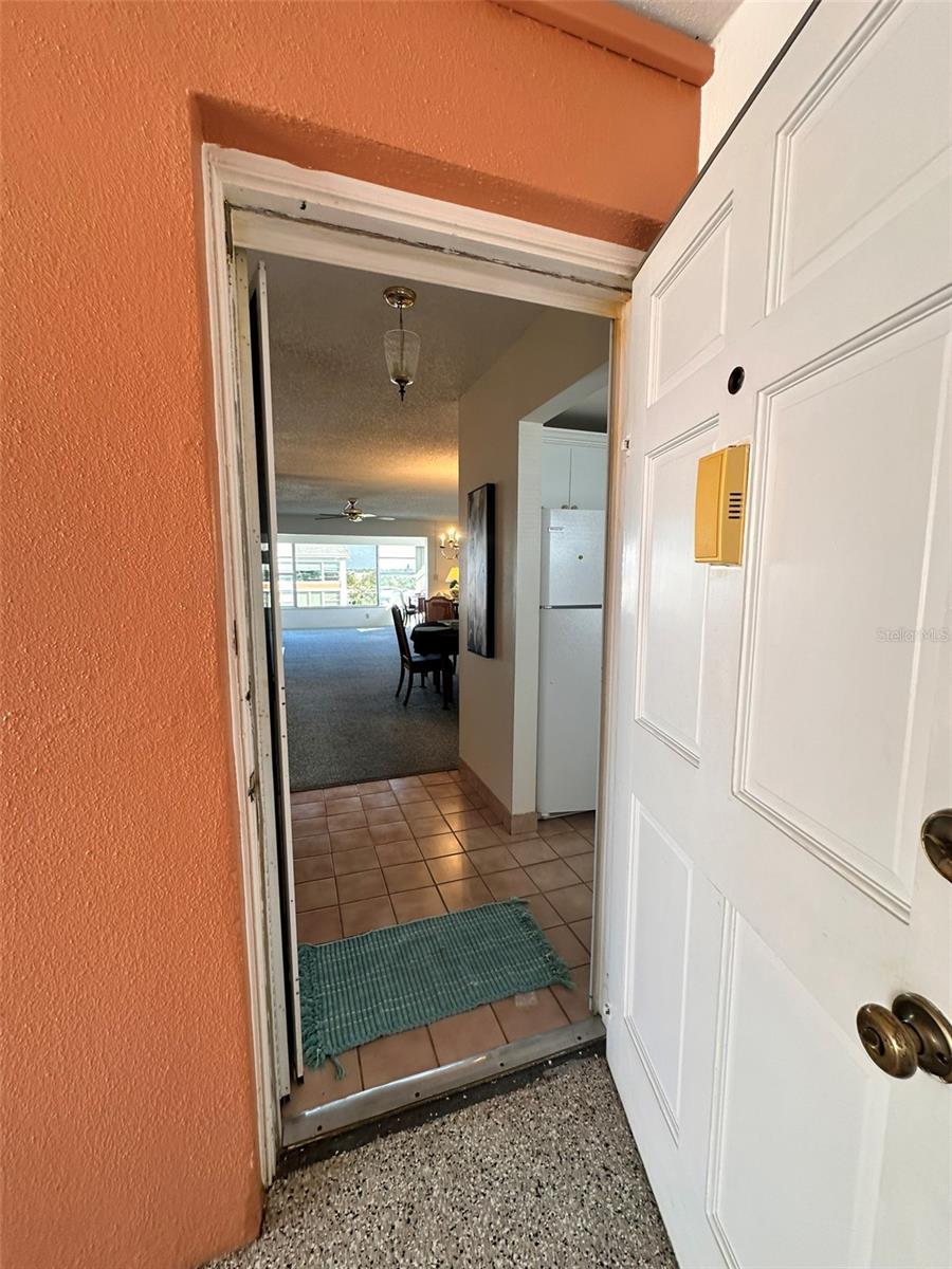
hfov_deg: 85.7
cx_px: 476
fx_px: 513
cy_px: 634
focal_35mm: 14
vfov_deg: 102.1
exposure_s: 1/120
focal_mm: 2.22
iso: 100
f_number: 2.2
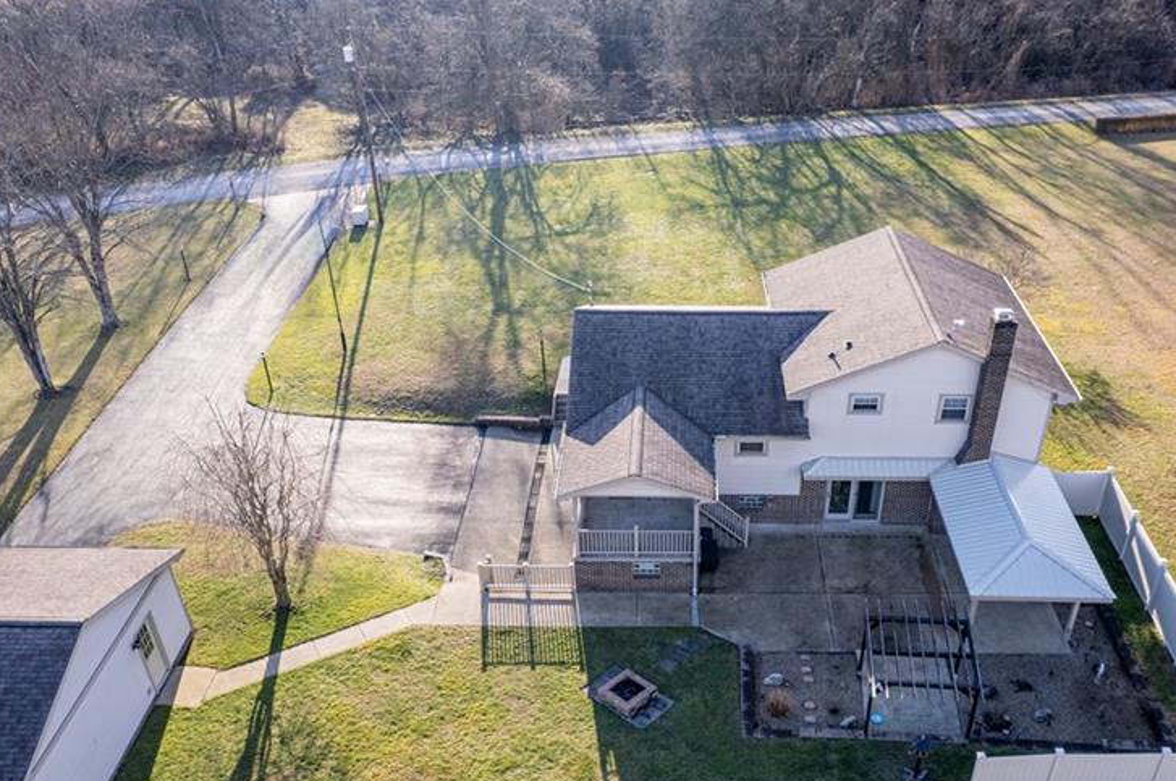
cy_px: 538
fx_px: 1012
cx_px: 658
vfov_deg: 41.5
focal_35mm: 31
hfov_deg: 60.2
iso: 100
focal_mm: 8.38
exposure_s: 1/500
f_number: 2.8
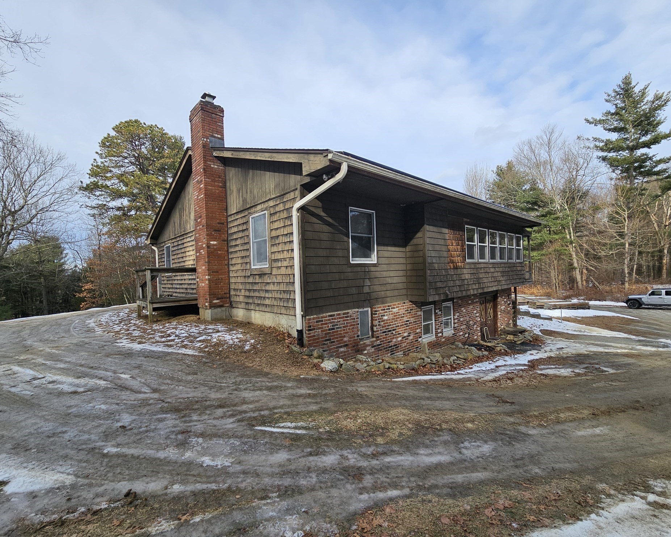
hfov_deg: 100.7
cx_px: 342
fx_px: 278
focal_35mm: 14
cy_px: 270
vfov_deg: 88.0
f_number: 2.2
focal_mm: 2.2
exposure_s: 1/1429
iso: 50
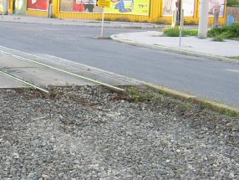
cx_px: 1
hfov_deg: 22.2
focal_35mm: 85
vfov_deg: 17.4
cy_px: 113
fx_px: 587
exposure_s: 1/80
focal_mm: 7.8
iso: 50
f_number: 2.8
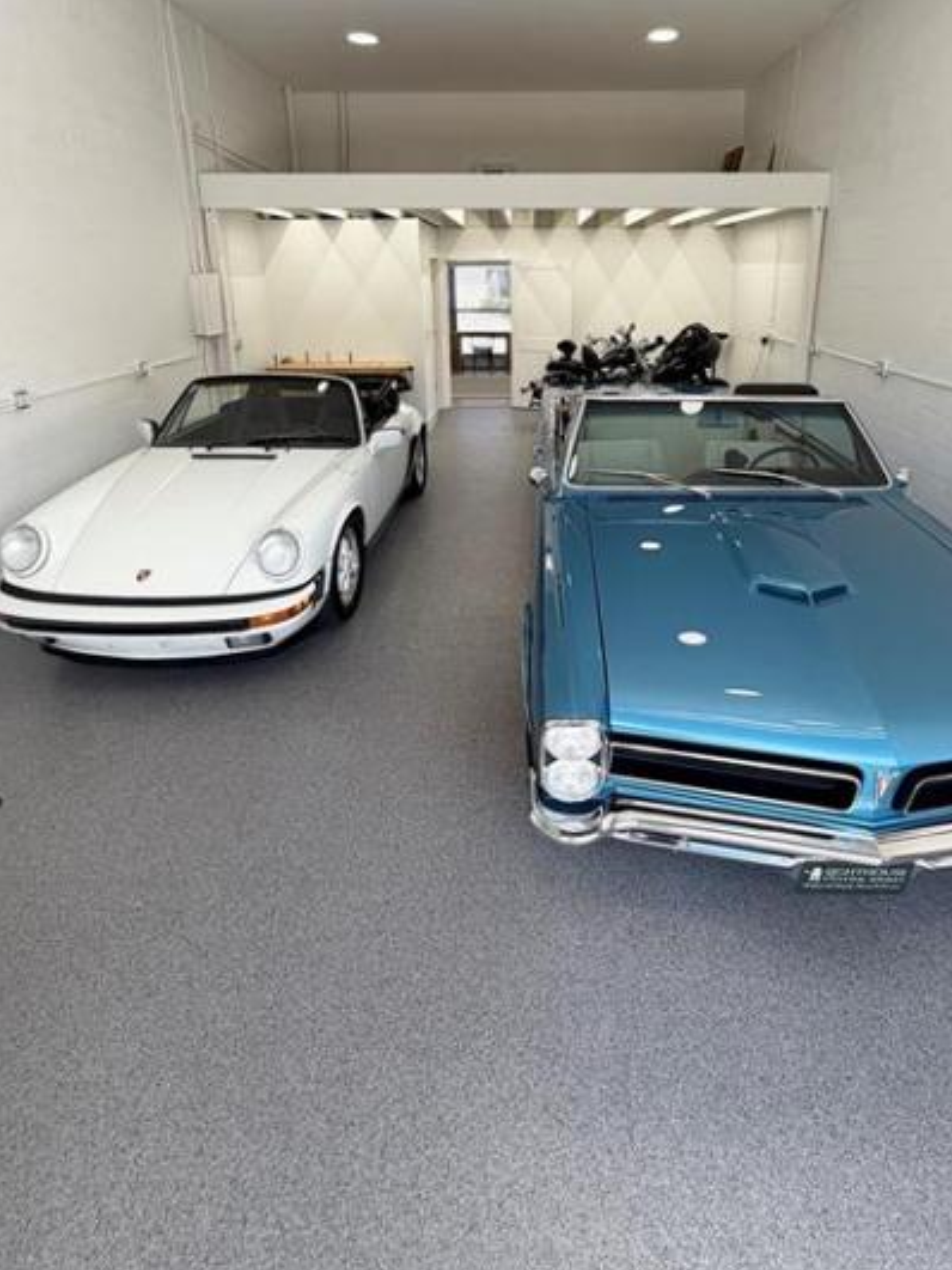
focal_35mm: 19
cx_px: 529
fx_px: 697
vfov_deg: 83.0
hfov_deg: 68.5
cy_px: 474
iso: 40
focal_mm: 2.22
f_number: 2.2
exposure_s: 1/130
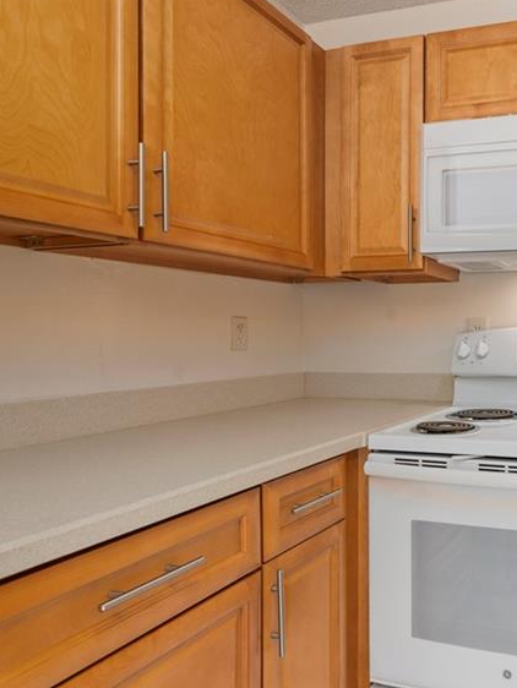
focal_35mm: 28
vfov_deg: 63.4
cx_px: 530
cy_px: 322
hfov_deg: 42.2
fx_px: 557
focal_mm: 16
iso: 250
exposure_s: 1.3
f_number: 8
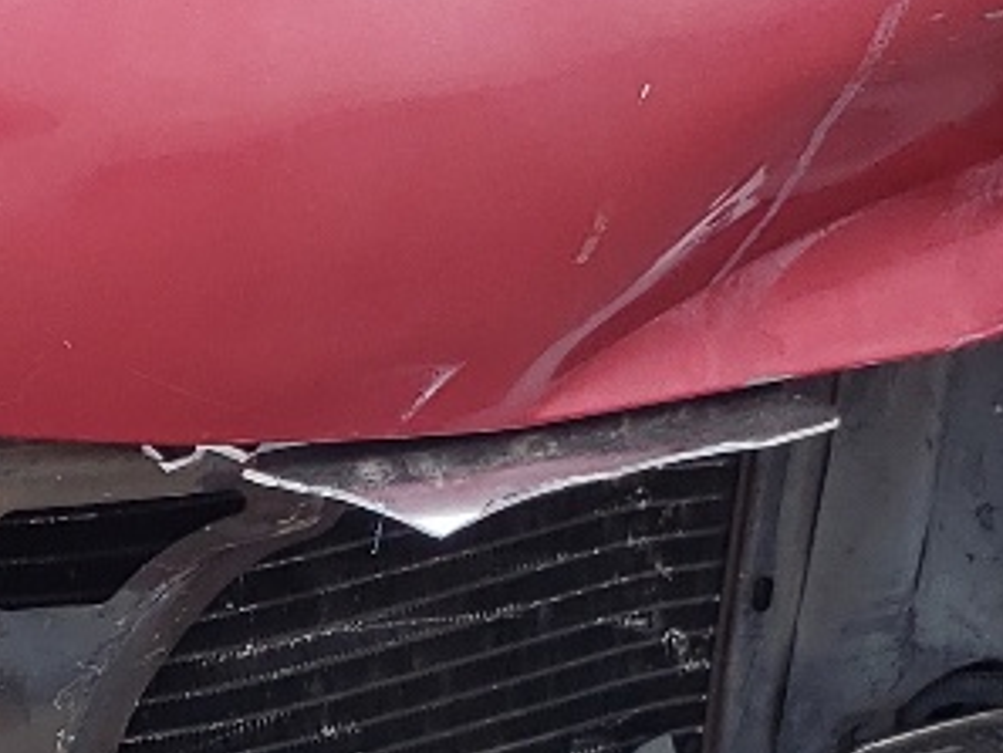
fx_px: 4058
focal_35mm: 140
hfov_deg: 14.0
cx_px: 206
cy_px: 868
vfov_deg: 10.5
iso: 50
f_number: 1.5
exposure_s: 1/182
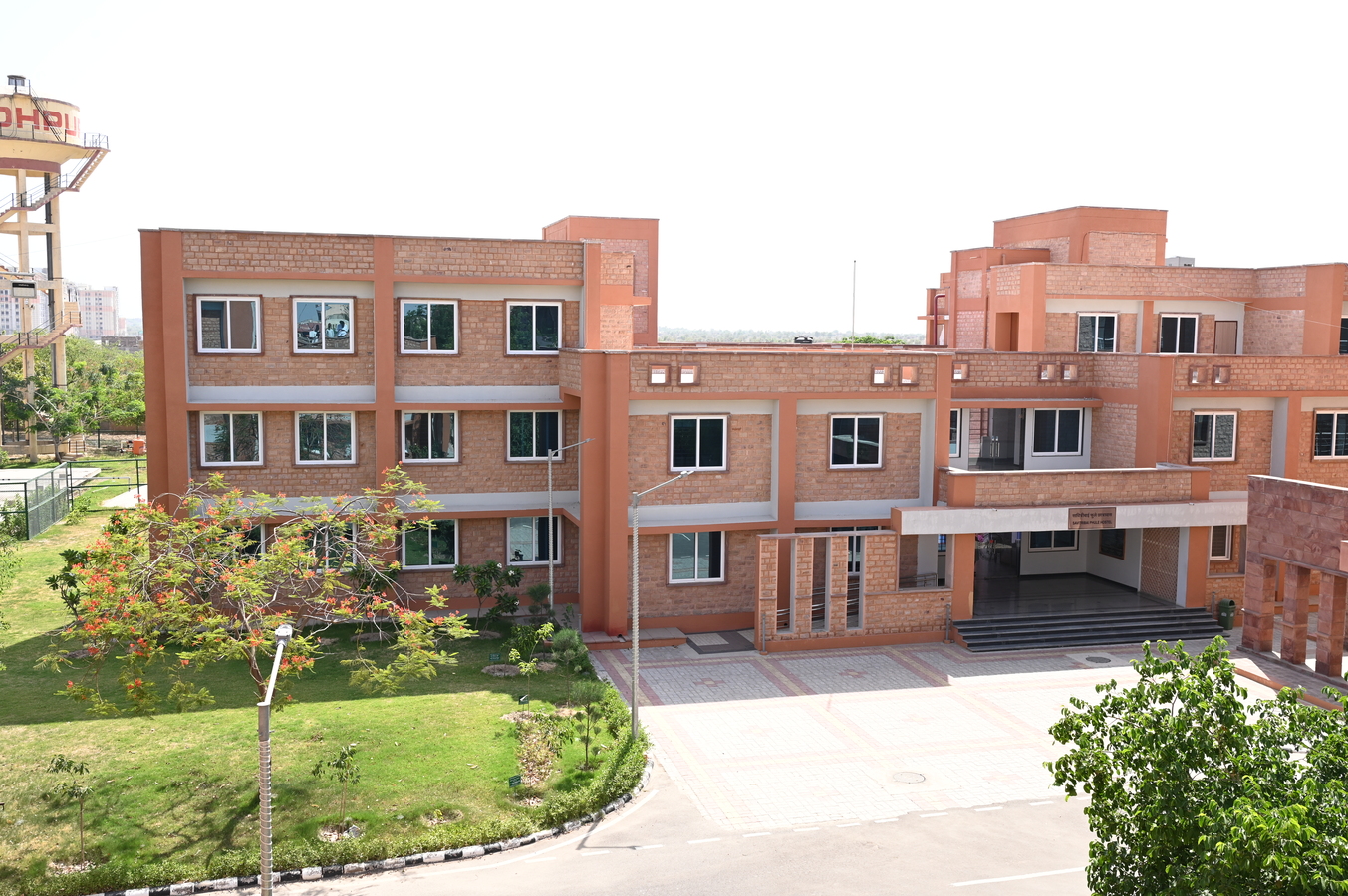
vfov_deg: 39.9
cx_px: 674
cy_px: 448
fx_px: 1235
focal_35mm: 33
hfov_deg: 57.3
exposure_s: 1/160
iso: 200
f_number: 9
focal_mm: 33
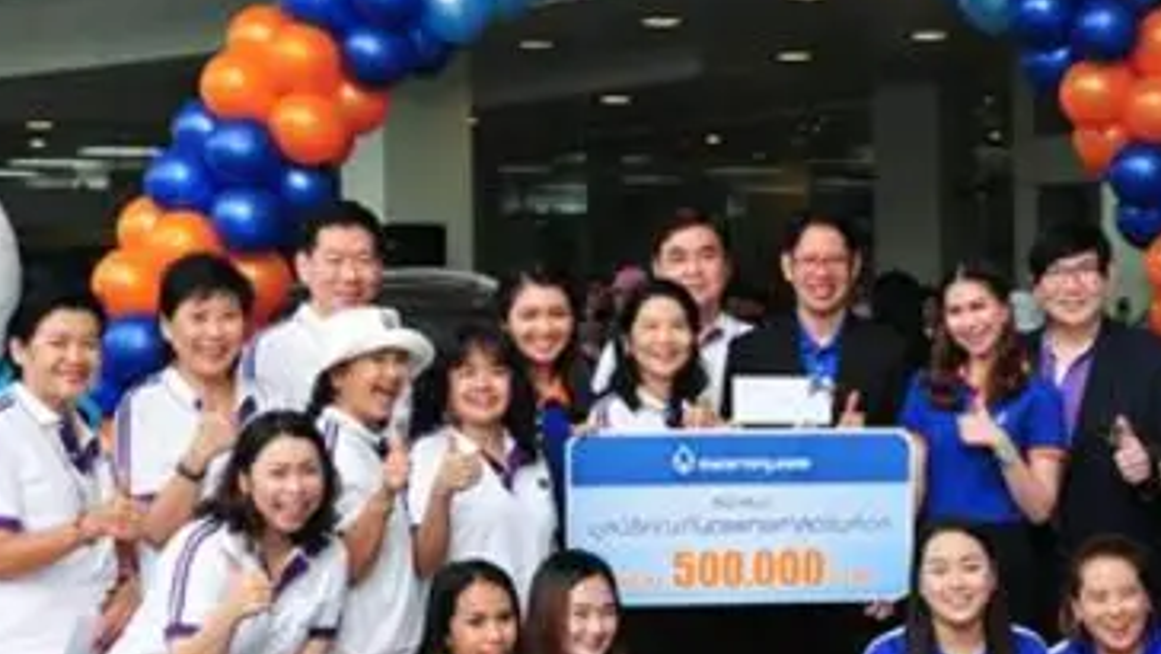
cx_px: 836
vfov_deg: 12.9
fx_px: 2895
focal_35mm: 94
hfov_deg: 22.5
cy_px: 292
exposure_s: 1/200
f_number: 5.6
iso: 280
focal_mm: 28
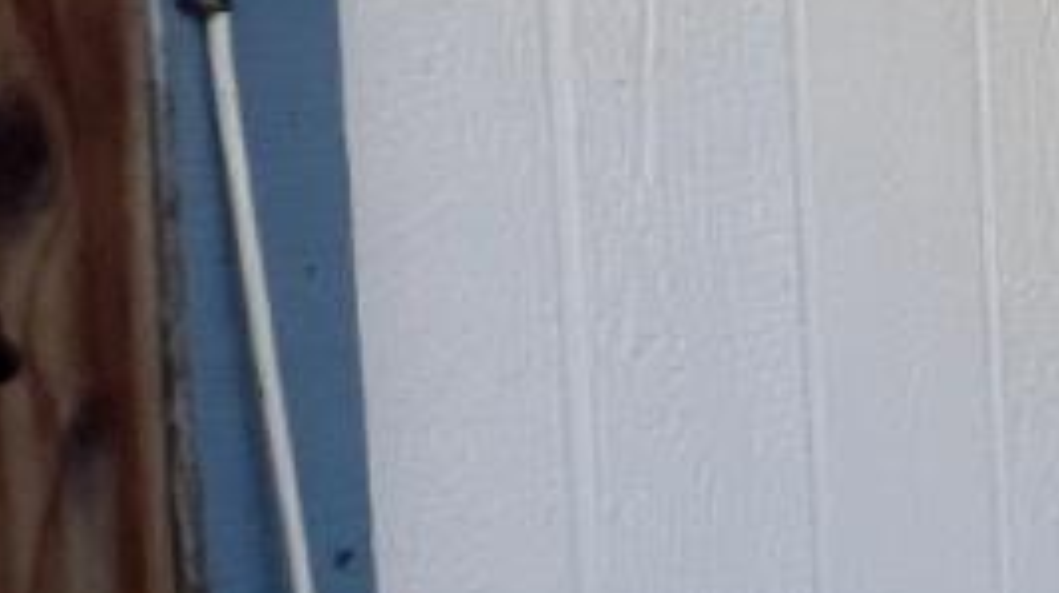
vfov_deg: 15.0
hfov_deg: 13.6
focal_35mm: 80
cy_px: 217
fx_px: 2244
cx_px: 2779
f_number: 1.8
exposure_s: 1/208
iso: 32
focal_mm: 1.57
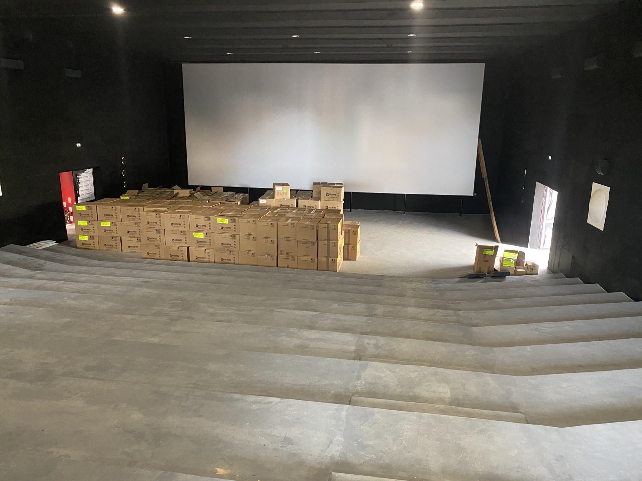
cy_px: 240
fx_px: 482
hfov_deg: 67.3
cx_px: 321
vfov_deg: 53.1
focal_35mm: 26
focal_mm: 4.25
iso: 500
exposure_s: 1/52
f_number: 1.8
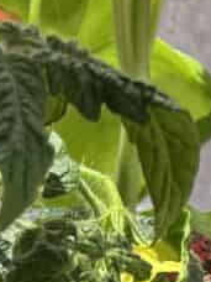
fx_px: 2812
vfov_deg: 5.7
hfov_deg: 4.2
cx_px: -215
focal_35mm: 346
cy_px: 261
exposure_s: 1/121
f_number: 2.8
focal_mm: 9
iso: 200
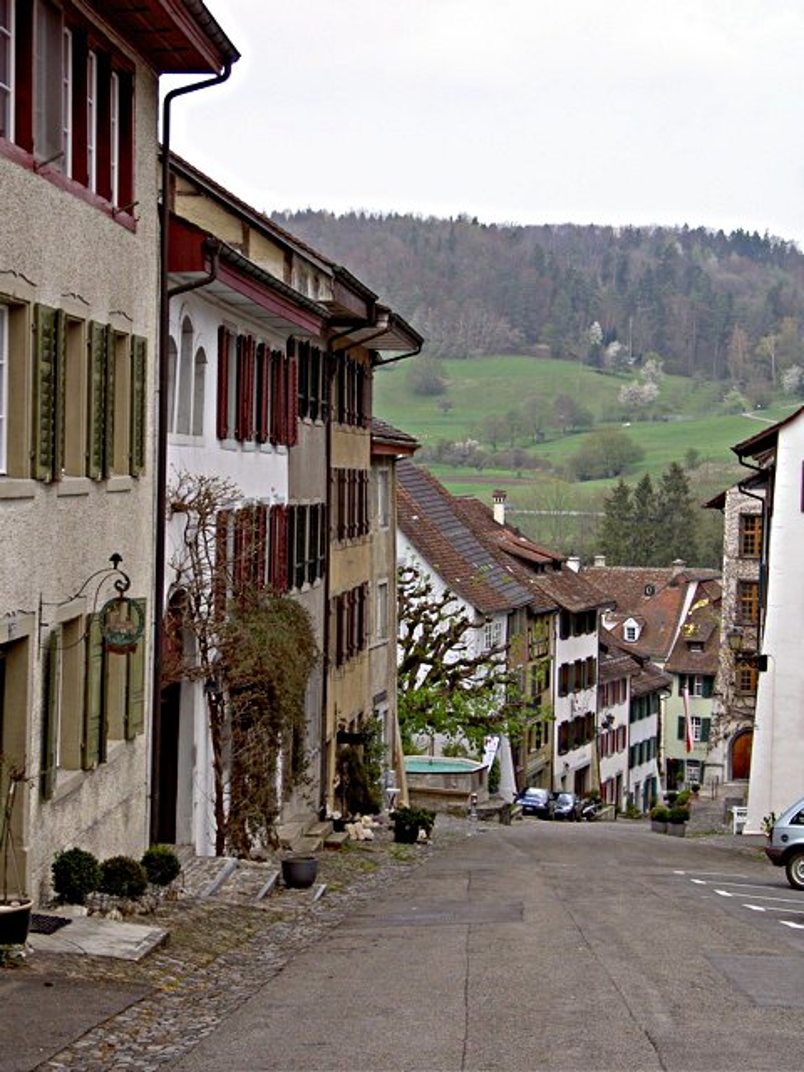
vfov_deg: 26.0
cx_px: 402
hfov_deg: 19.6
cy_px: 536
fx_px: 2323
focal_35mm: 75
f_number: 4.2
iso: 50
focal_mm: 12.4
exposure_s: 1/250
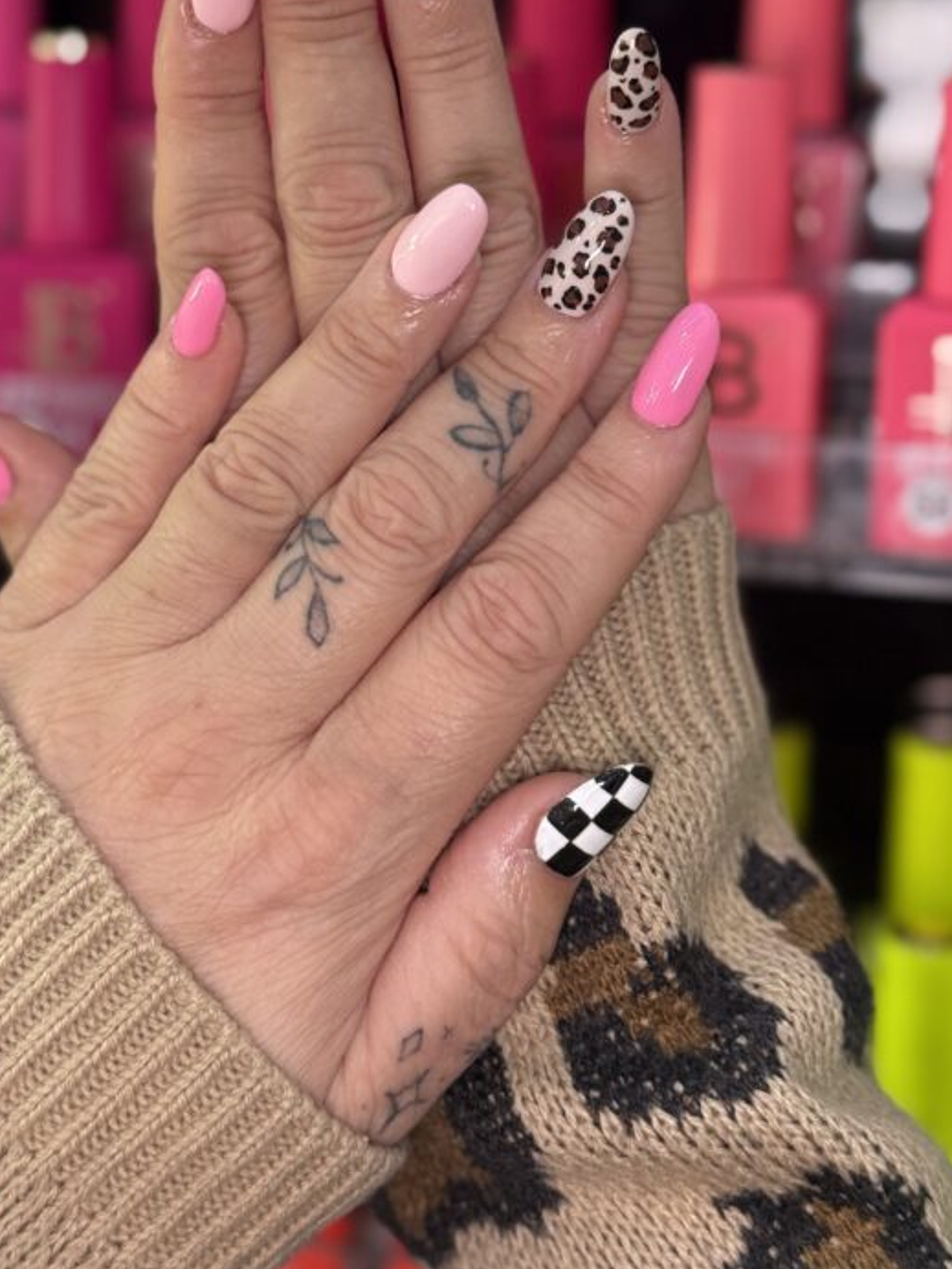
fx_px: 2603
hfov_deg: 20.7
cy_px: 336
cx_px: 356
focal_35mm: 71
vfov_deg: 27.1
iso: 100
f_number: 1.78
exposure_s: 1/189
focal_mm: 6.76
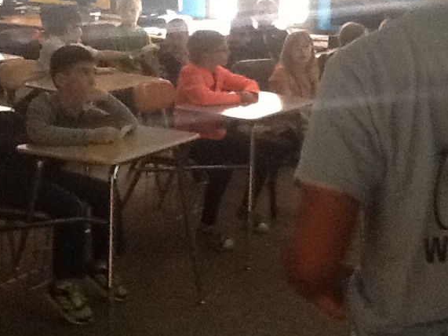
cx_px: 340
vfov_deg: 19.7
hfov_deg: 26.0
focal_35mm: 74
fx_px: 958
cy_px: 83
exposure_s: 1/20
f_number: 2.4
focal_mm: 2.03
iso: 320
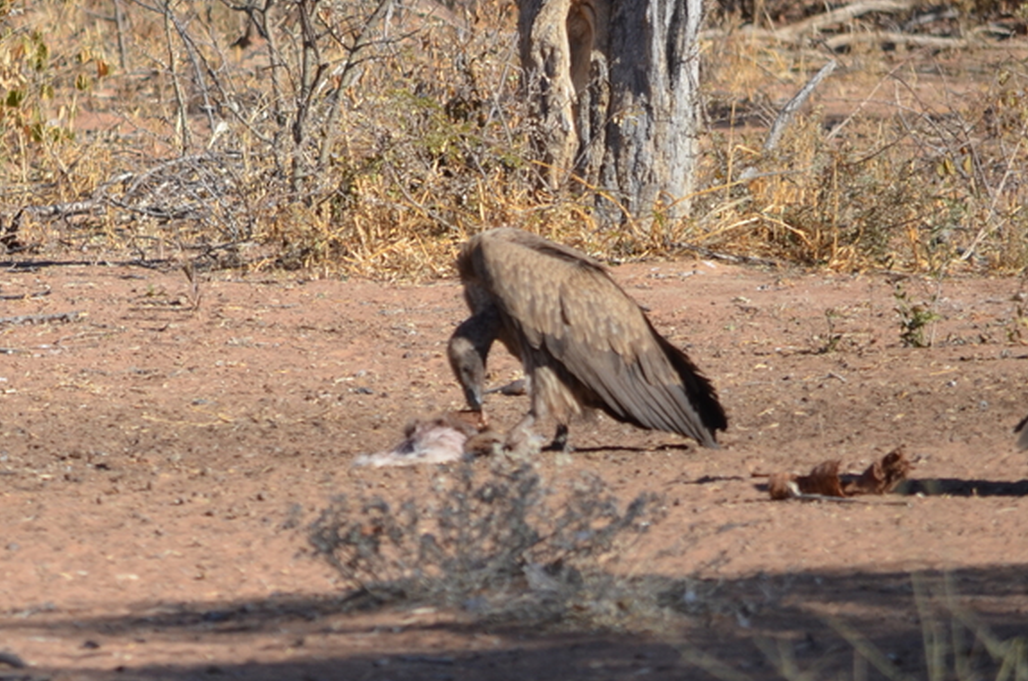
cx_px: -86
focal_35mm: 1003
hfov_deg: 2.1
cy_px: 84
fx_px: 28578
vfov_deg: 1.4
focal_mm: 300
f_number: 6.3
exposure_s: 1/640
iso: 200
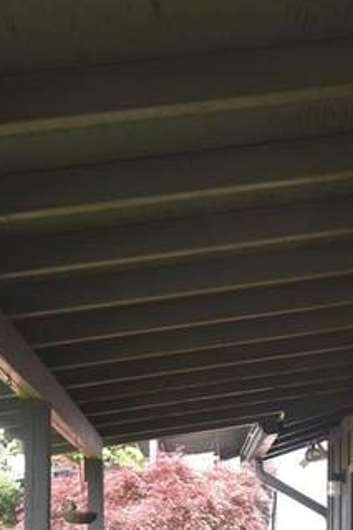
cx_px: 295
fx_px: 883
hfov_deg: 22.2
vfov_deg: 30.1
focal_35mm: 60
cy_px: 579
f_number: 5
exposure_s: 1/100
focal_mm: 10
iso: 400
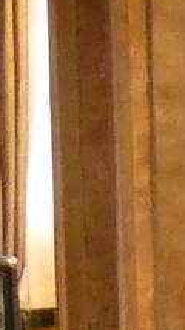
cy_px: 228
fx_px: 2185
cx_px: 857
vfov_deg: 8.6
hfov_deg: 4.3
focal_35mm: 250
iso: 1000
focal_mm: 4.3
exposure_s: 1/8
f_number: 3.3
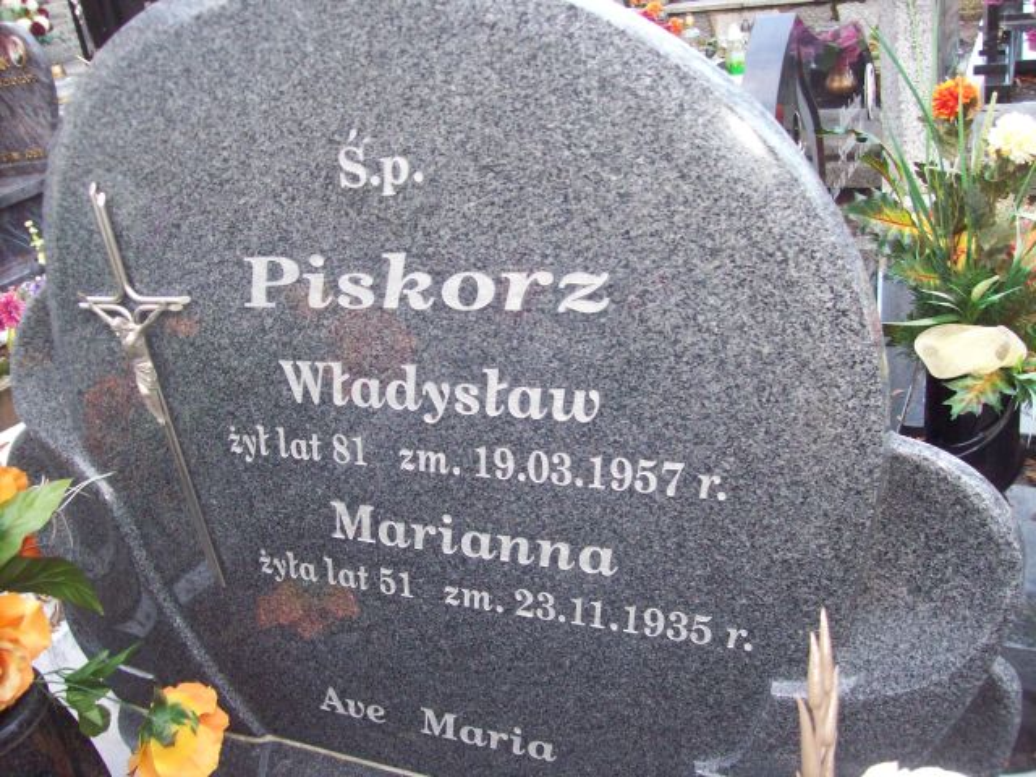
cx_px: 518
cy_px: 388
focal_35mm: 36
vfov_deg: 39.7
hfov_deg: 51.4
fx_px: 1077
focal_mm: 6
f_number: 2.7
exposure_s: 1/64
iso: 200
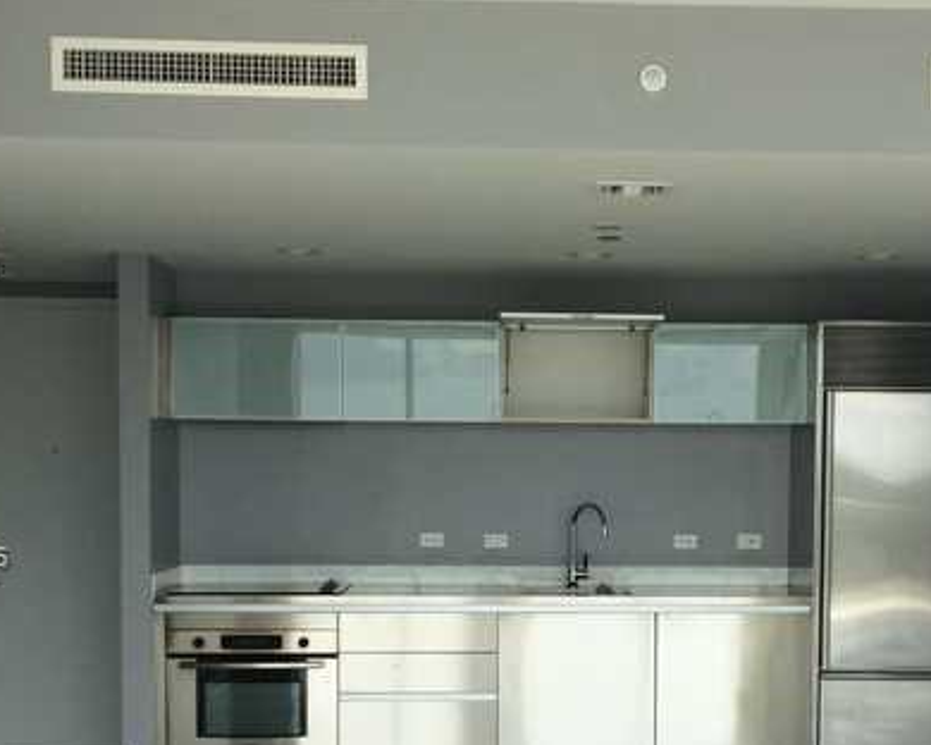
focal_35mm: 58
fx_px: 1598
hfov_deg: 32.3
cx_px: 578
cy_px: 559
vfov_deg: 25.9
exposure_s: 1/432
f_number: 2.2
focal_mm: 4.15
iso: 32
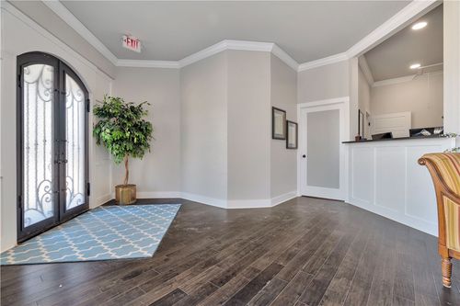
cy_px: 153
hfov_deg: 96.8
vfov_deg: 73.7
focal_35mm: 16
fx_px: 204
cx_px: 230
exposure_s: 1/4
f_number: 6.3
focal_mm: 16
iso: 100
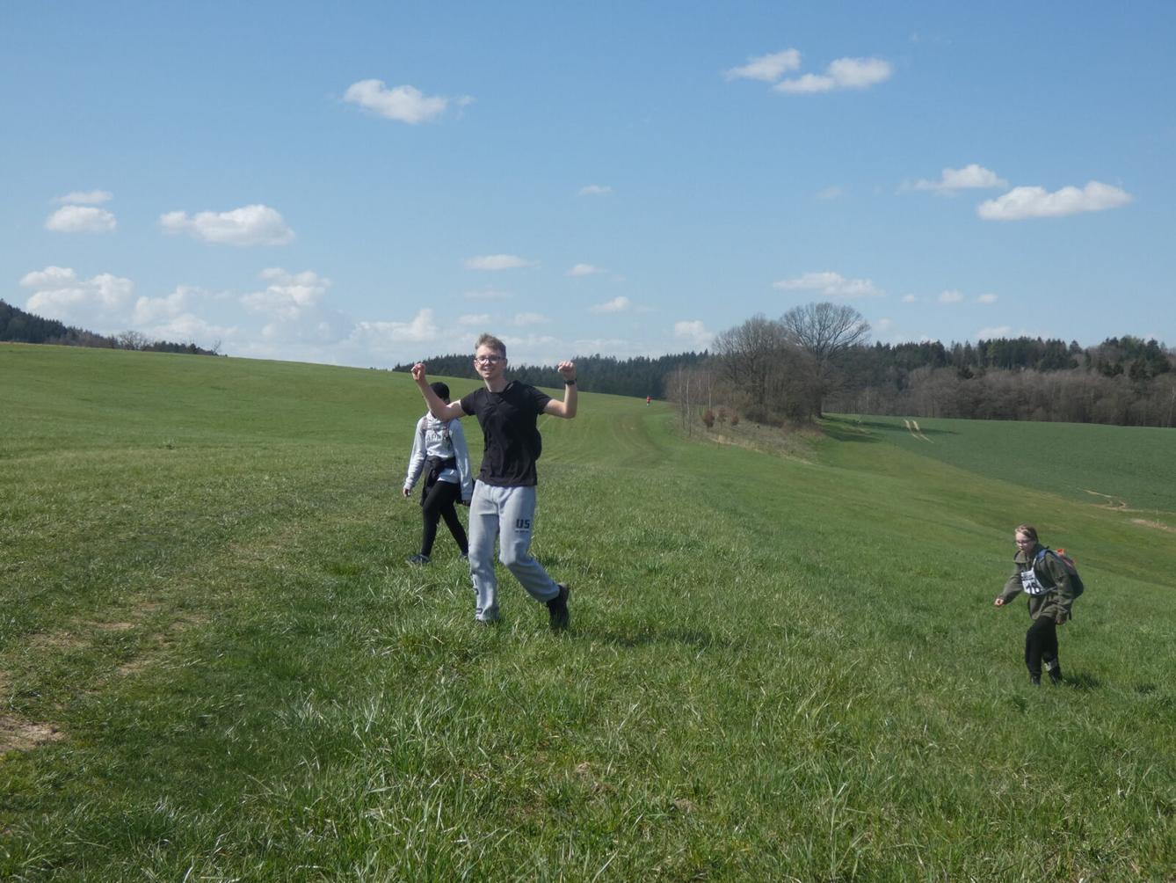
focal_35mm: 46
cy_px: 442
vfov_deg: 31.5
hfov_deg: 41.2
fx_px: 1563
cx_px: 588
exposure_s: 1/1000
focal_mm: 8.2
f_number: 3.8
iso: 80
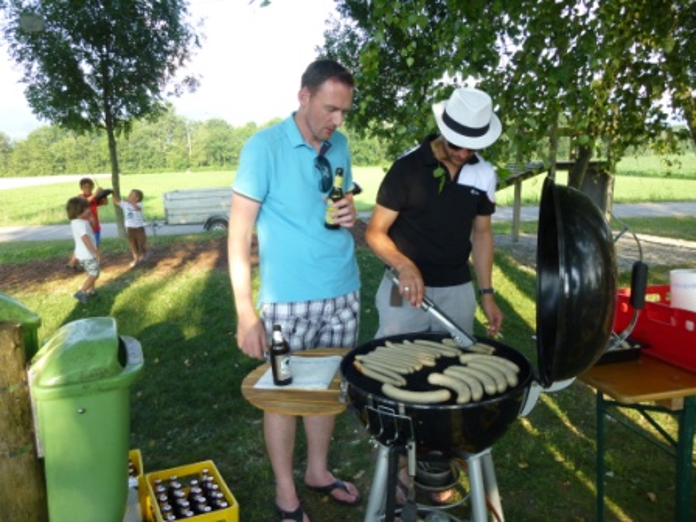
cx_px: 348
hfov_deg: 69.4
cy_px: 261
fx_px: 503
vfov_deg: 54.9
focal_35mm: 25
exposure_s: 1/160
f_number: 3.1
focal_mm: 4.5
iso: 100
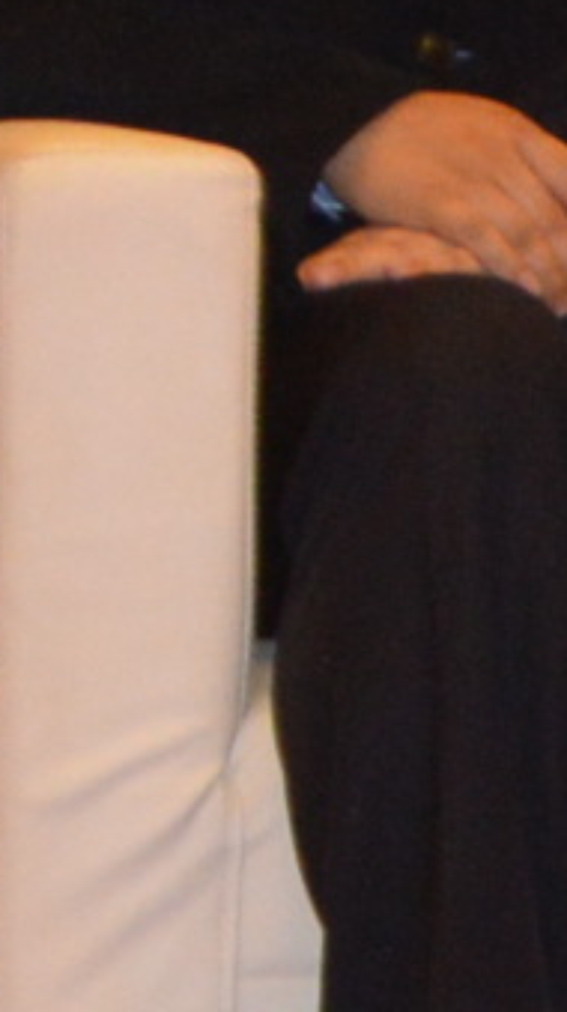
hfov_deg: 3.3
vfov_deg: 6.2
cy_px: -206
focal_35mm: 349
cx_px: 2343
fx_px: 9344
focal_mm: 25
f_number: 3.8
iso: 1100
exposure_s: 1/60
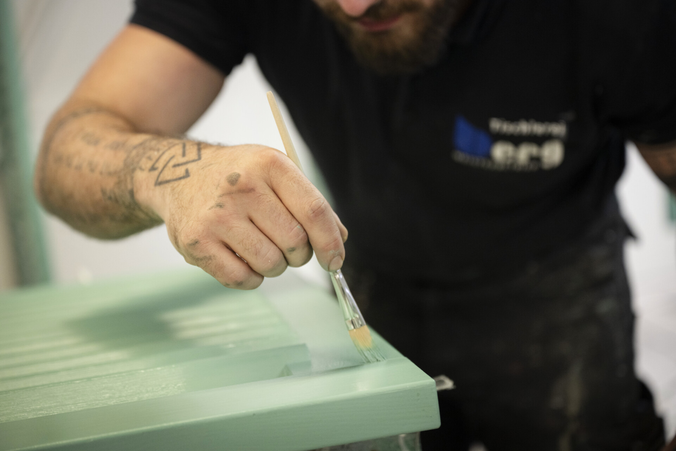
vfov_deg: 19.5
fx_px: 1314
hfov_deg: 28.8
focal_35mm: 70
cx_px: 338
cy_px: 226
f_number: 2.8
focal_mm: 70
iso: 1250
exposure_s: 1/160
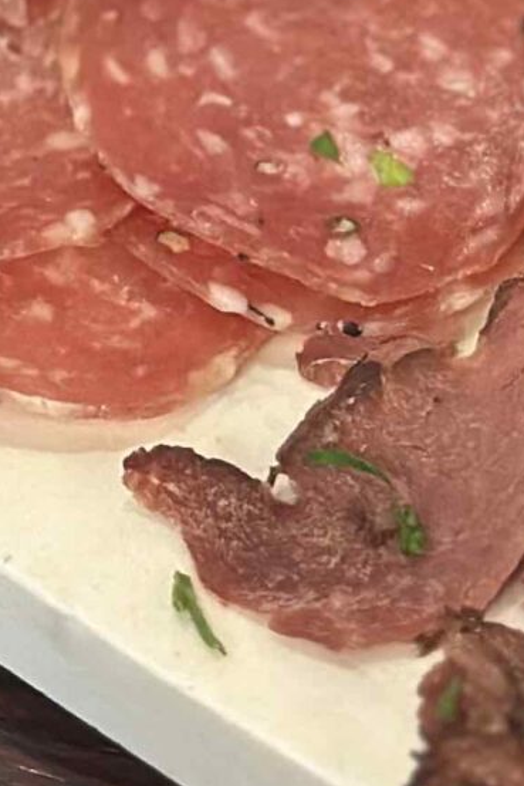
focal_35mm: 231
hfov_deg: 5.9
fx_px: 5040
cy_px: -678
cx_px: -48
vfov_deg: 8.5
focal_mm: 6.86
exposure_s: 1/40
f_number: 1.78
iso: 400
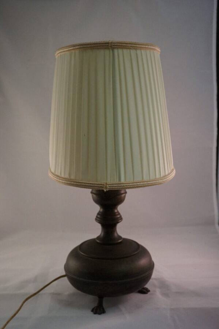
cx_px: 110
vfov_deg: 45.0
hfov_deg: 30.8
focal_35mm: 44
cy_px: 164
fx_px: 397
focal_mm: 29
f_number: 4.5
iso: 2000
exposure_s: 1/160
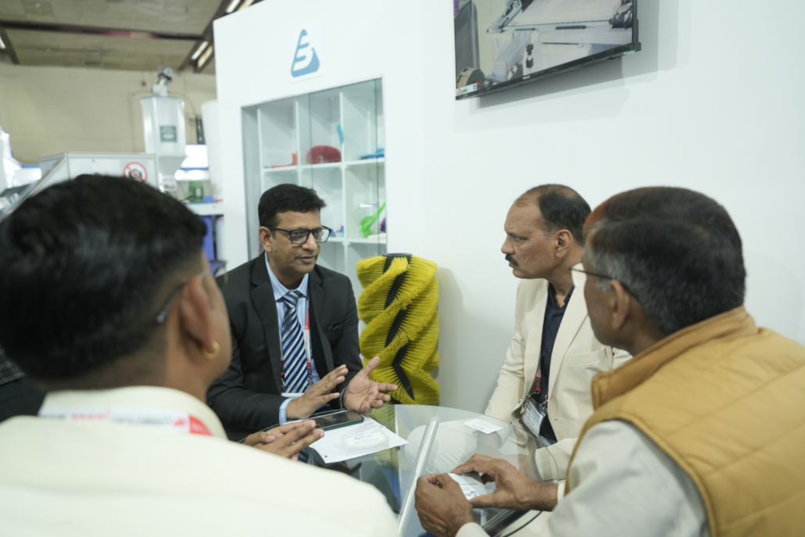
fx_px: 626
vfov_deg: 46.4
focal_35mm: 28
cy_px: 268
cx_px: 402
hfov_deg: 65.5
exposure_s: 1/200
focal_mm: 28
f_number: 2.8
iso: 800
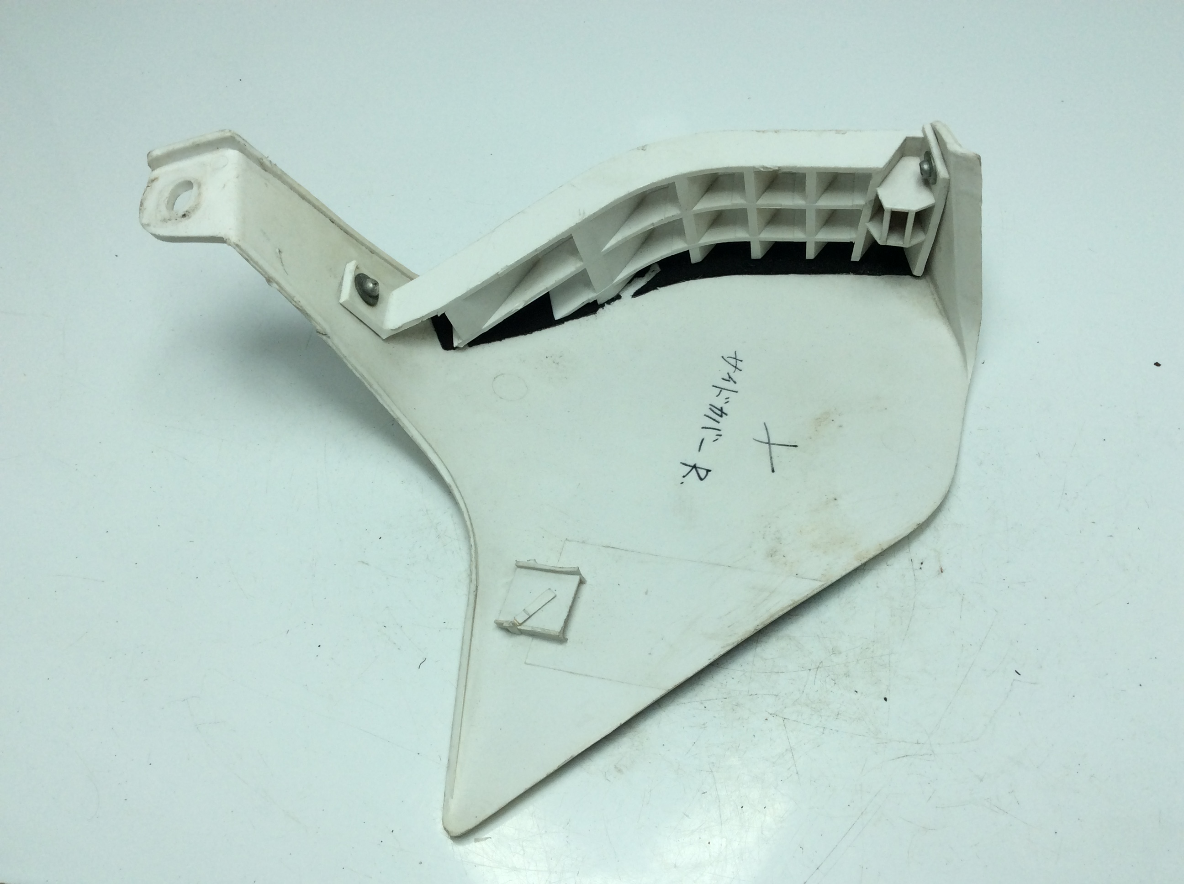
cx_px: 592
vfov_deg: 44.1
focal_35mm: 32
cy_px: 442
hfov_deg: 56.9
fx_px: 1093
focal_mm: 3.3
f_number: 2.4
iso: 32
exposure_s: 1/629
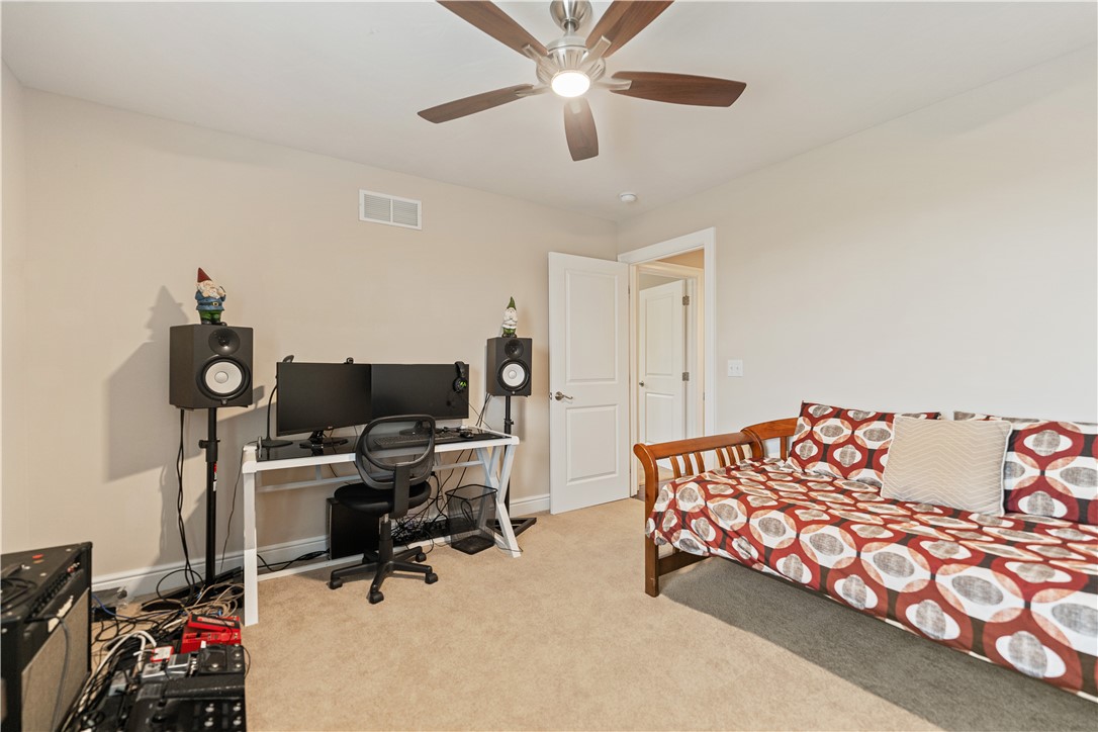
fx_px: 457
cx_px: 549
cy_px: 366
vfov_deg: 77.3
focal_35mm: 15
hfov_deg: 100.4
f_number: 2.8
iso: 1000
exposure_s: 1/30
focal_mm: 15
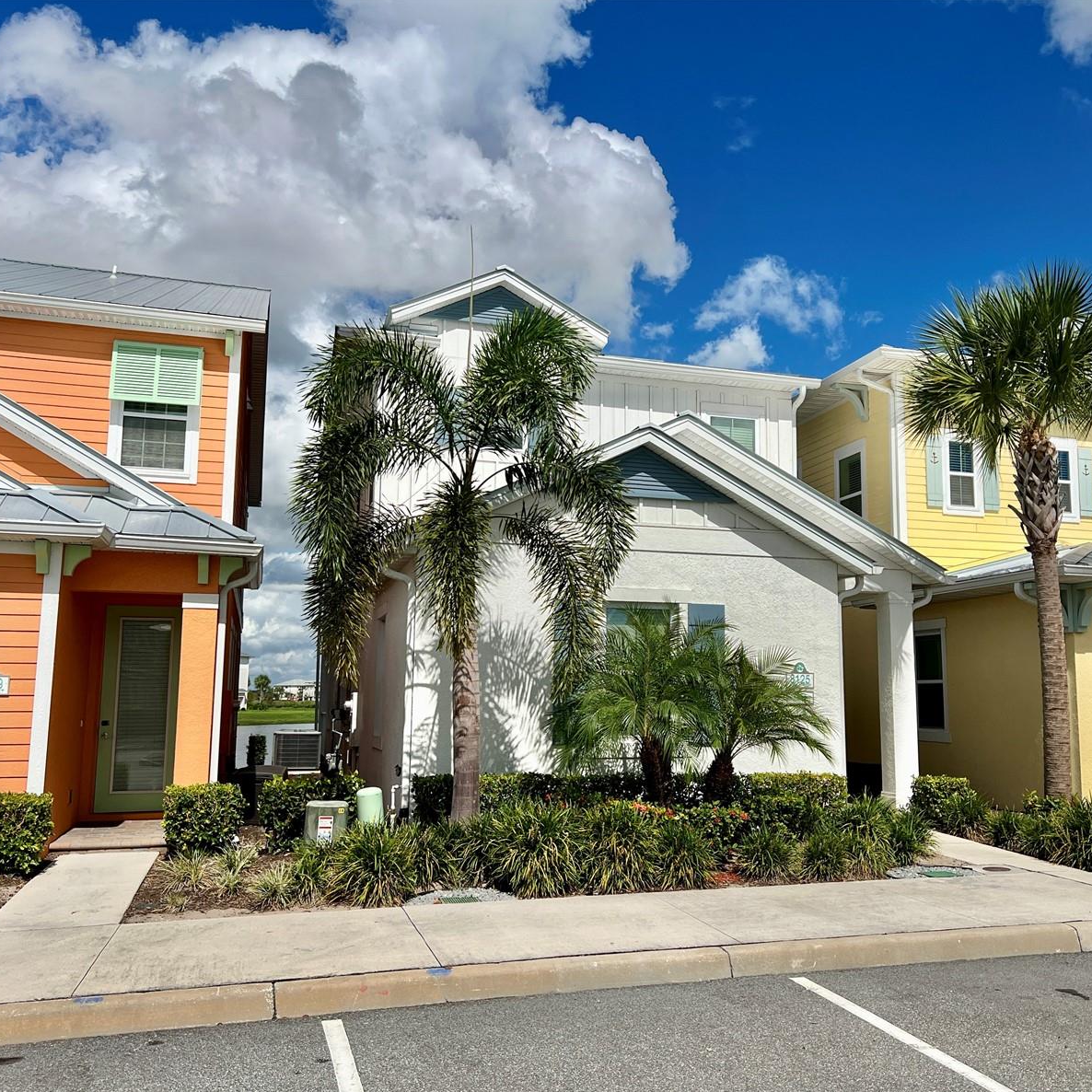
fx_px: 1106
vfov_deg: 52.5
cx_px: 640
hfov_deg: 52.3
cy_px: 550
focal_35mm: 31
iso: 50
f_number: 1.5
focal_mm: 5.7
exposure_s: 1/11364
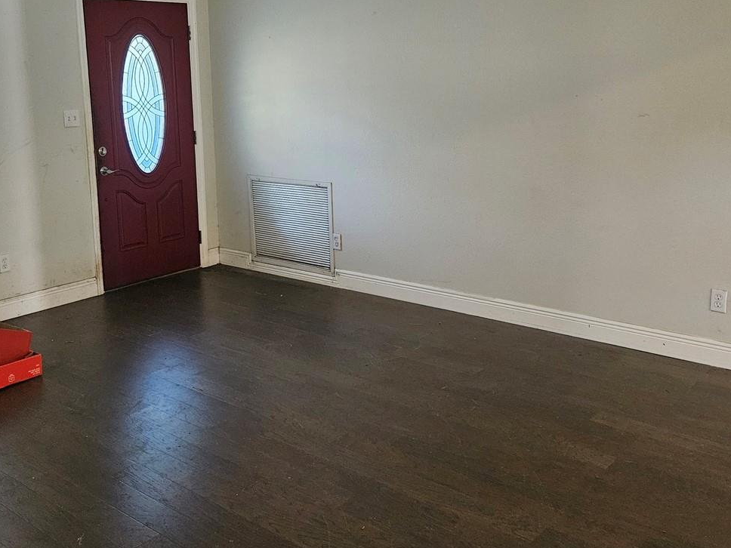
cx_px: 299
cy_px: 196
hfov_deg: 48.7
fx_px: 802
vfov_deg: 37.4
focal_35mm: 38
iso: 800
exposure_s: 1/120
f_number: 1.8
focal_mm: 5.4
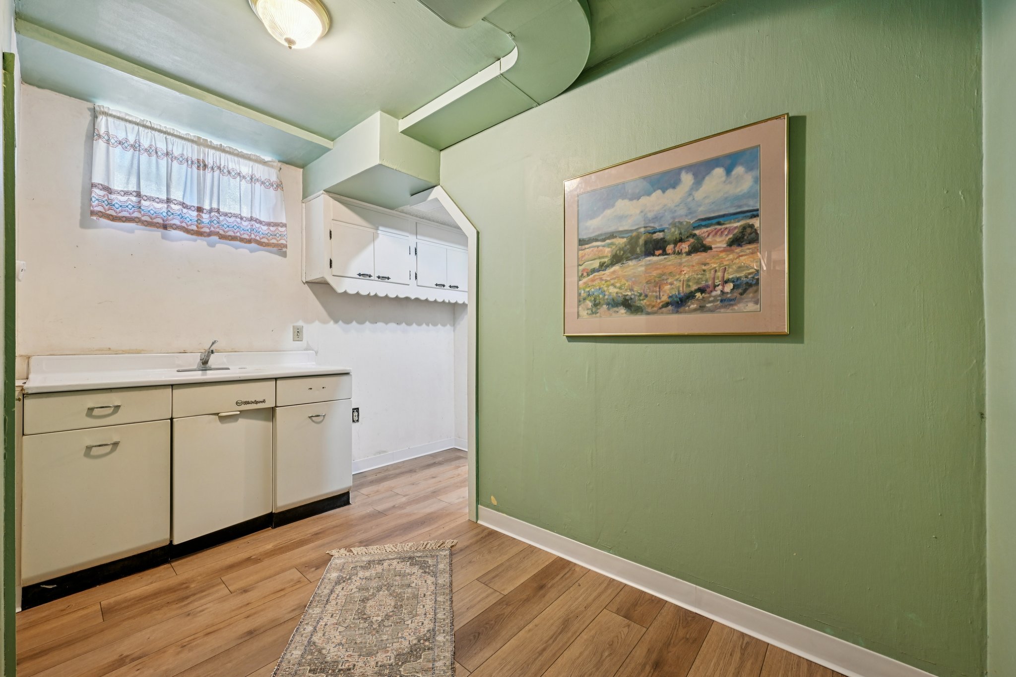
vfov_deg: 81.2
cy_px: 338
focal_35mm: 14
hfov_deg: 104.3
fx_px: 395
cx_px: 508
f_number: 11
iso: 400
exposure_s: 1/2
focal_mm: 14
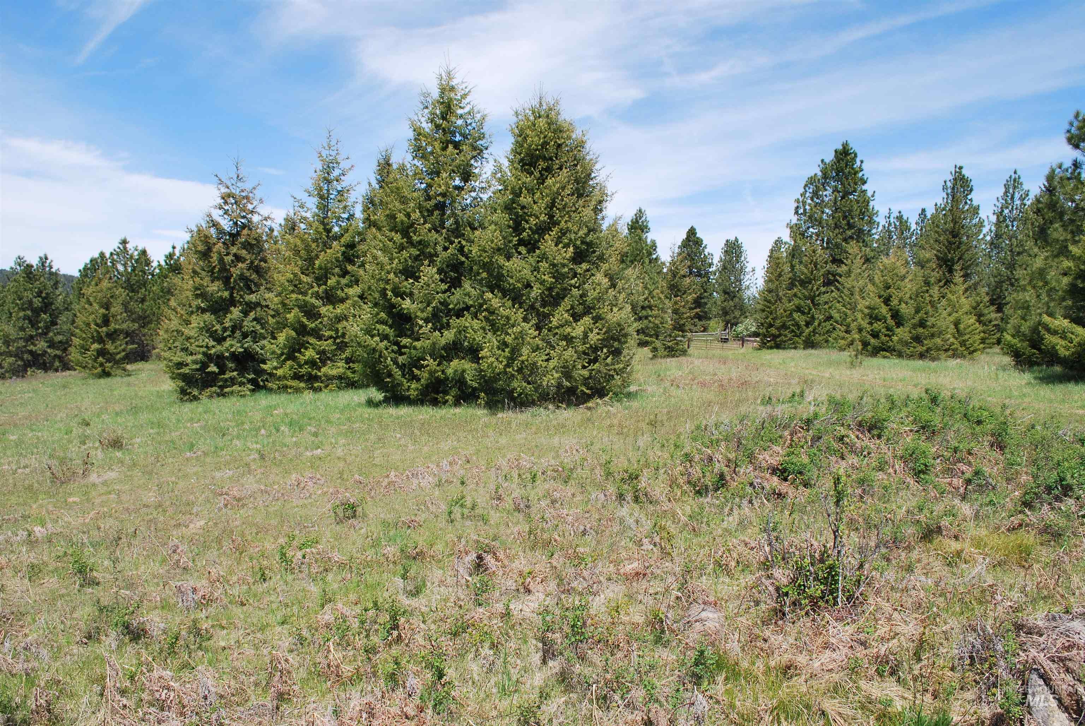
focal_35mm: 27
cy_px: 363
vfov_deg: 48.0
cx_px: 542
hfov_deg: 67.3
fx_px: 815
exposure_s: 1/250
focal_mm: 18
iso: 200
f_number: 10
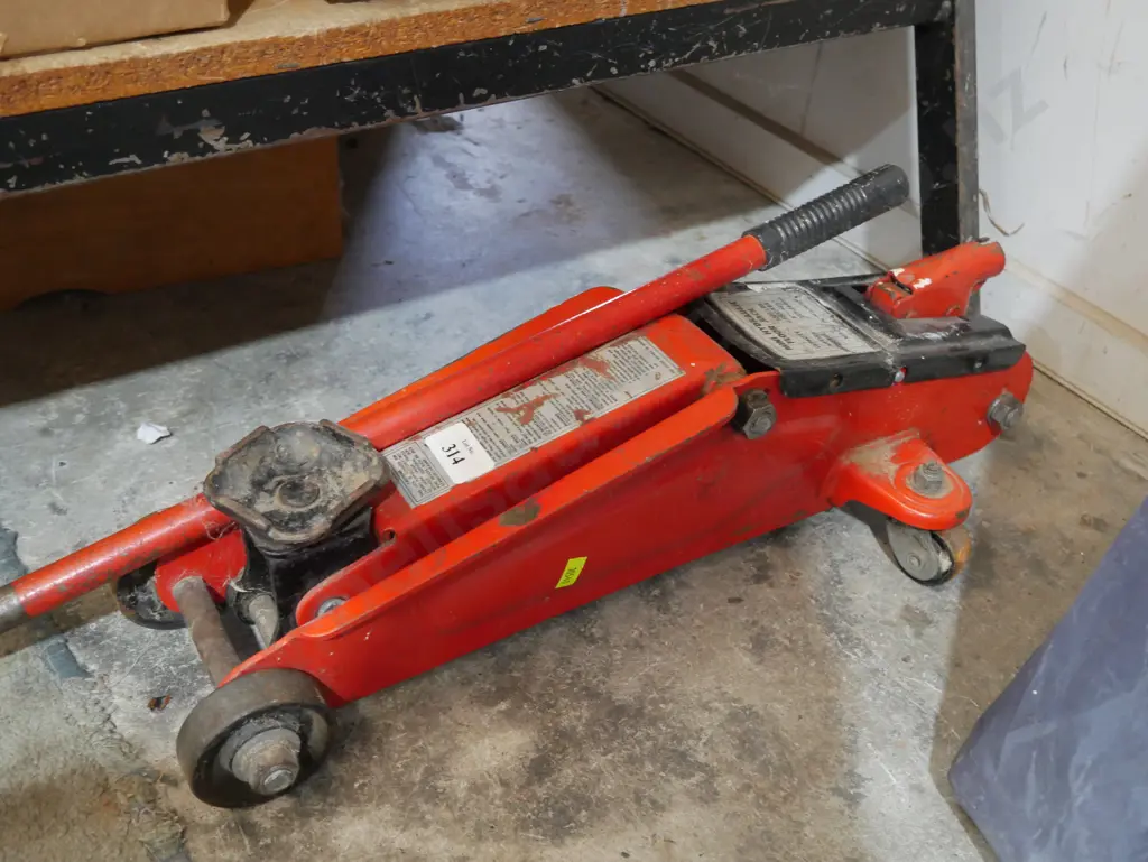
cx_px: 574
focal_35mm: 36
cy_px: 431
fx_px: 1194
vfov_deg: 39.7
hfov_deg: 51.3
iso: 2000
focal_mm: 18
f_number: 4
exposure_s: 1/60
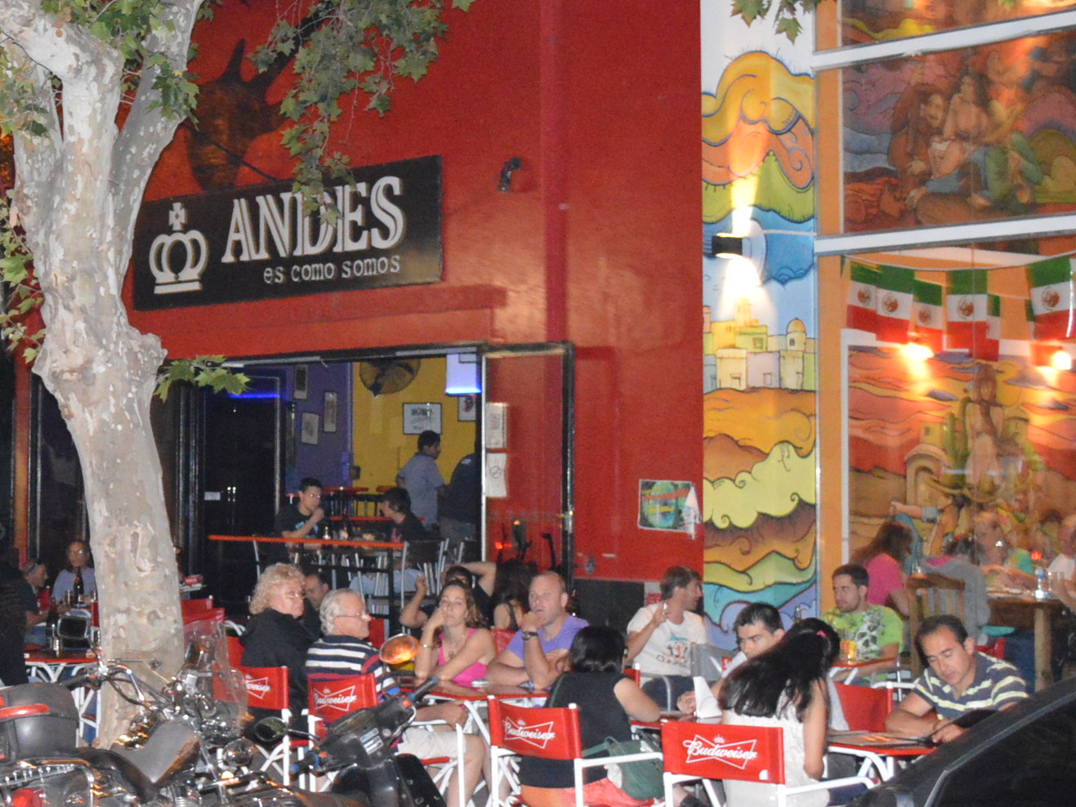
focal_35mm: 79
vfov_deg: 18.6
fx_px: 2456
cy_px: 286
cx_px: 85
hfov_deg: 24.0
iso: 3200
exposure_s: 1/60
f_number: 4
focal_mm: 24
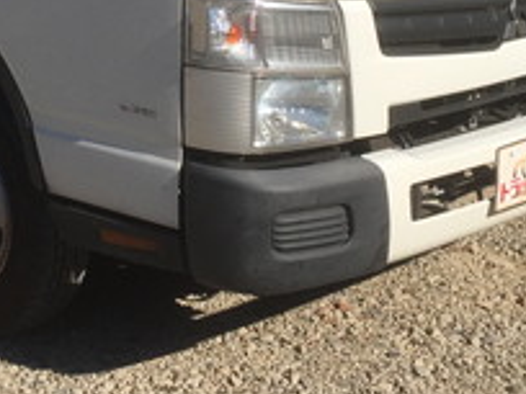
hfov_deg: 21.1
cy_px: -106
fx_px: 1383
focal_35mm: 91
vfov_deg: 15.5
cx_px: 52
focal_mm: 4.15
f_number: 2.2
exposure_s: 1/3049
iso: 32
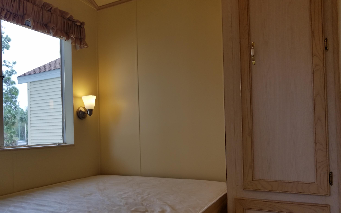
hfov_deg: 66.5
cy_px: 119
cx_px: 168
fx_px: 260
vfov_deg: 44.5
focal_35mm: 28
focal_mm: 4.2
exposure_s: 1/443
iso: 50
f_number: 1.7
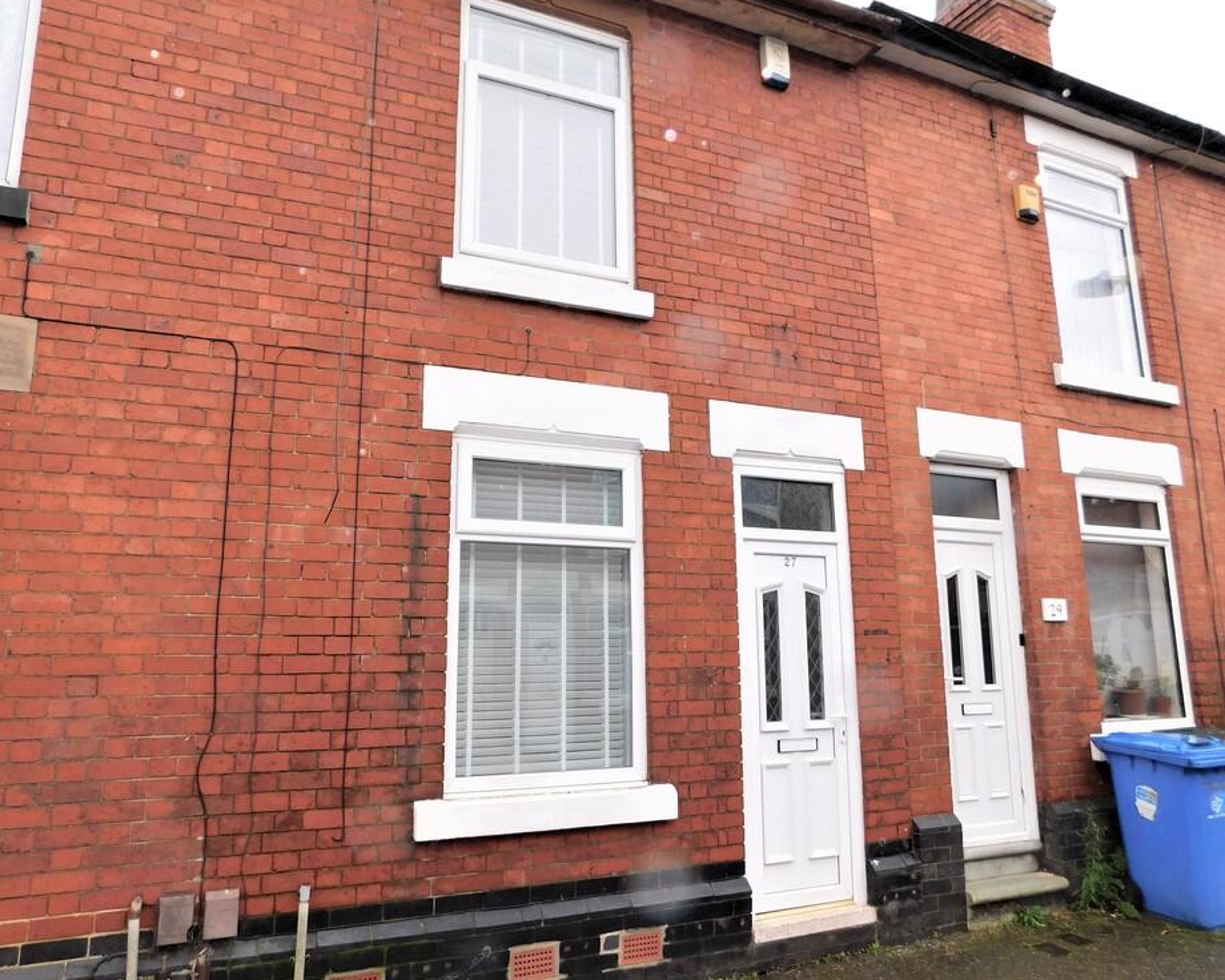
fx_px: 906
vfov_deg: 56.8
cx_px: 587
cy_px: 474
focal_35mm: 25
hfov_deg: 68.1
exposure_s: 1/40
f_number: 3
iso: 125
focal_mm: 4
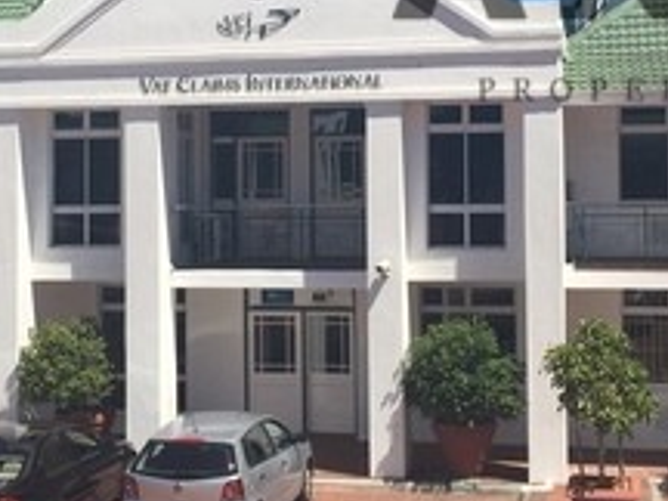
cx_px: 325
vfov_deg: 21.7
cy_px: 125
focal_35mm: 67
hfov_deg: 29.0
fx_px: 1293
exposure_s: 1/2326
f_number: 2.2
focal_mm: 4.15
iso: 32
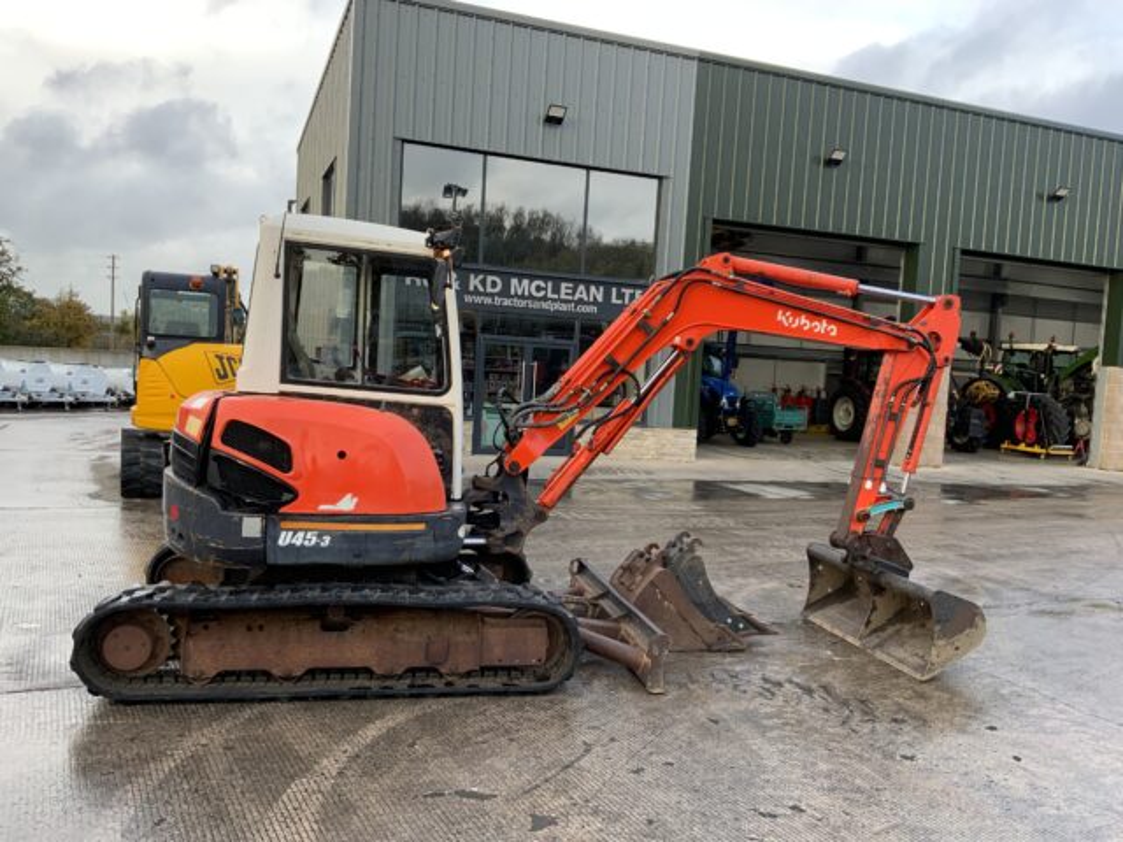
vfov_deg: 48.2
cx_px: 562
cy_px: 421
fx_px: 941
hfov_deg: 61.7
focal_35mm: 29
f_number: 1.8
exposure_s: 1/122
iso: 32
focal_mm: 3
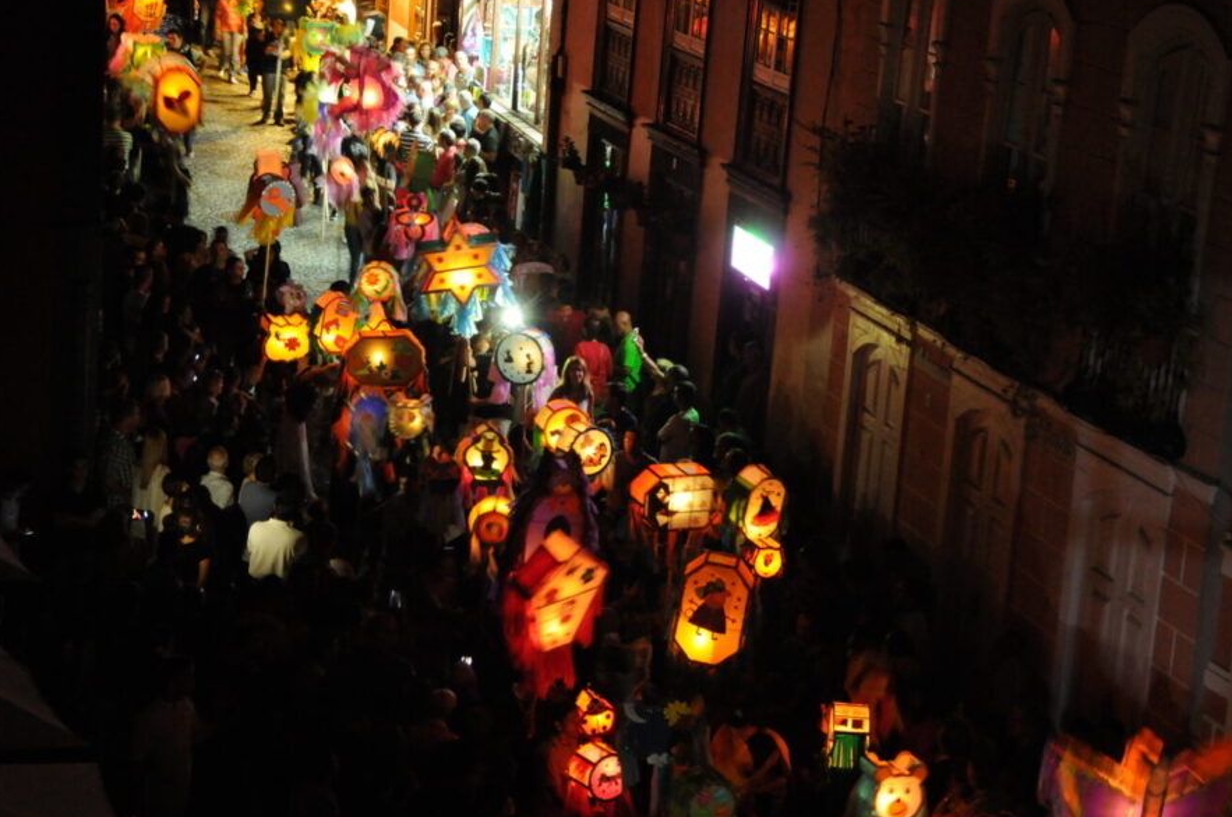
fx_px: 2973
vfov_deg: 15.7
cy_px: 436
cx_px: 597
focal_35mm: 87
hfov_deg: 23.4
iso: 2500
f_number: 5
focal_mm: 50
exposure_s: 1/4
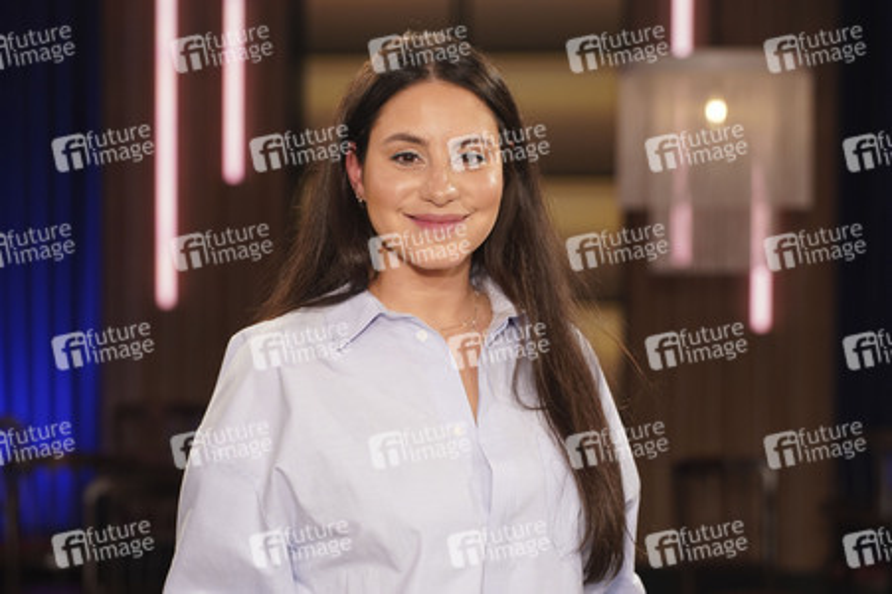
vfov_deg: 14.7
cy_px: 297
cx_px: 446
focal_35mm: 93
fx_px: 2303
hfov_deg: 21.9
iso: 1600
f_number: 4
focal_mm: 93
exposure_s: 1/125
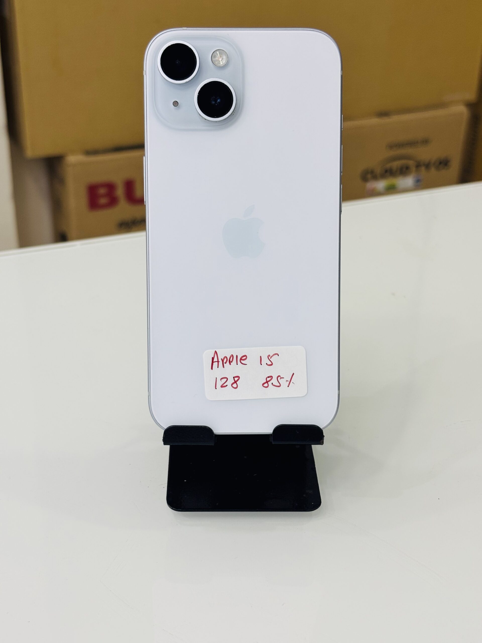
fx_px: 965
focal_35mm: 52
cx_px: 241
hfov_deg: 28.0
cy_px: 322
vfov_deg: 36.8
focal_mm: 5.96
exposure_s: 1/50
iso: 40
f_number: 1.6
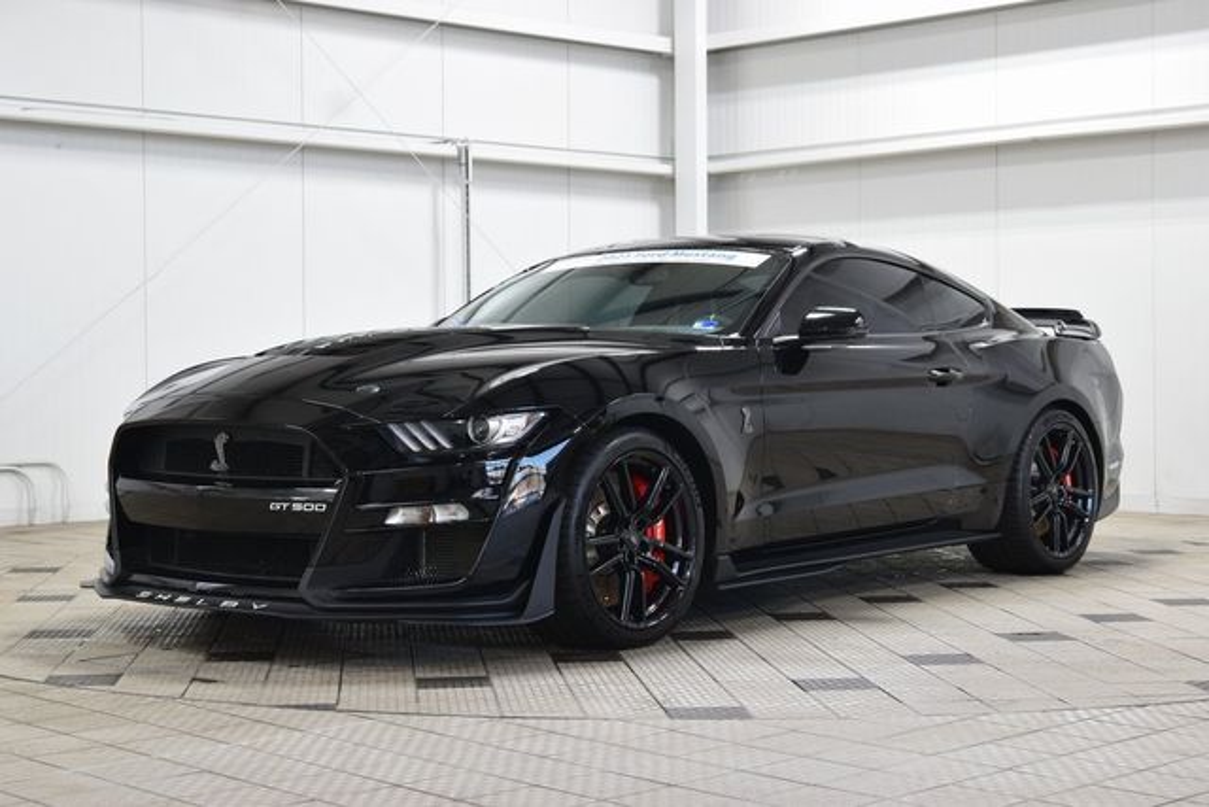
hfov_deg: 33.4
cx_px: 604
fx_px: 2015
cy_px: 404
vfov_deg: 22.6
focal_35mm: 60
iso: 560
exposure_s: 1/15
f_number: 6.3
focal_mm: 40
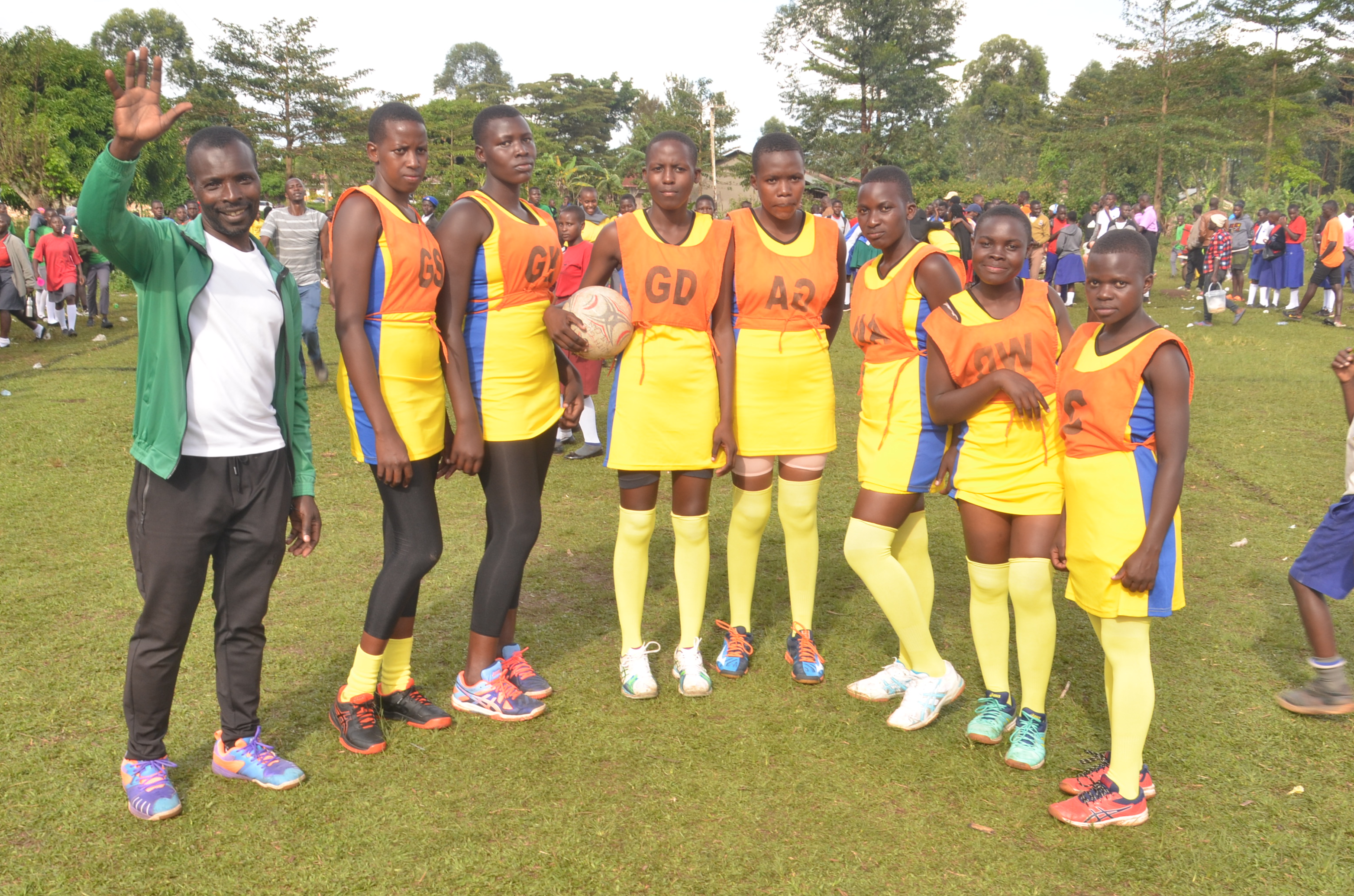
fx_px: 1464
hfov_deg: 49.5
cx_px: 582
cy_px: 419
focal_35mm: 39
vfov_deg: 34.0
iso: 250
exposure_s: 1/60
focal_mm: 22
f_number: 8
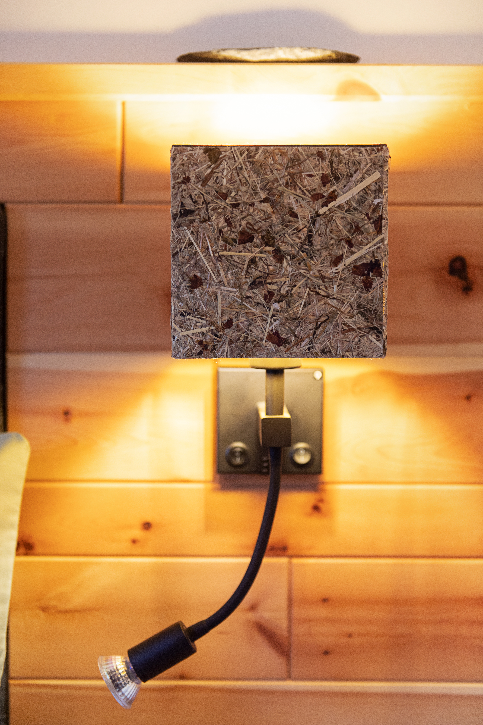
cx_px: 242
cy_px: 362
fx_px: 1046
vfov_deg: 38.2
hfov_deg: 26.0
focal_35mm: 52
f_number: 2.8
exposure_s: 1/125
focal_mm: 52
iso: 800
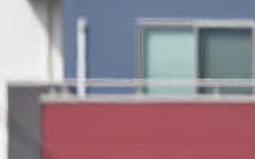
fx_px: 18611
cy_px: 370
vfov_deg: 0.5
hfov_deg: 0.8
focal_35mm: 2677
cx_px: -684
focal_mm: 340
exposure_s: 1/1000
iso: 110
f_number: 6.3
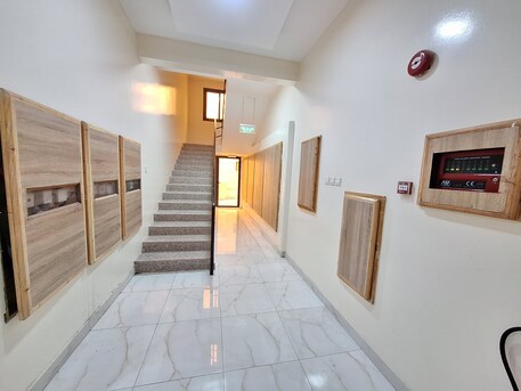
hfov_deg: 106.2
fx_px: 196
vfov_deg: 89.9
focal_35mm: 13
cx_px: 260
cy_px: 196
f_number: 2.2
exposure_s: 1/25
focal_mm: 1.74
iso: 200
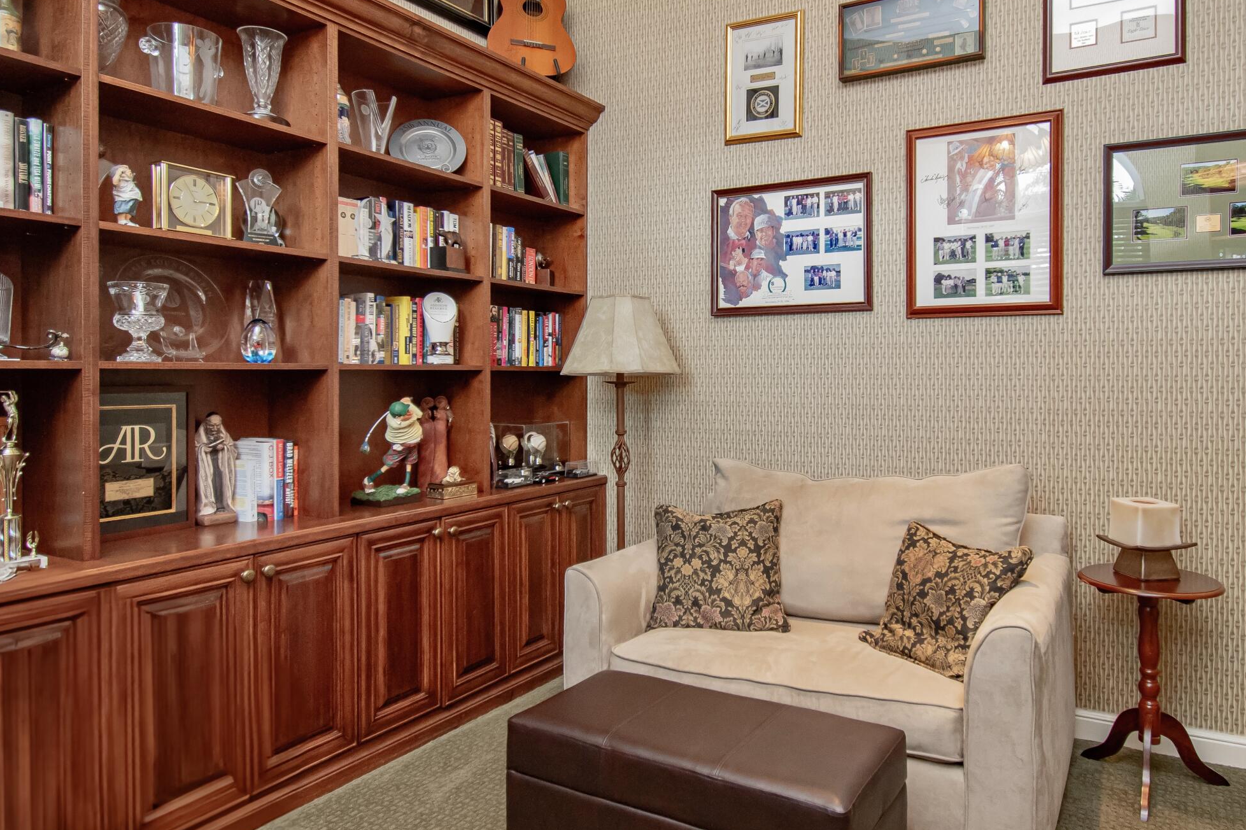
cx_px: 686
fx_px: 796
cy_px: 373
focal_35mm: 23
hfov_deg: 75.9
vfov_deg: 55.0
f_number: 4.5
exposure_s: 1/60
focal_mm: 10
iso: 1600
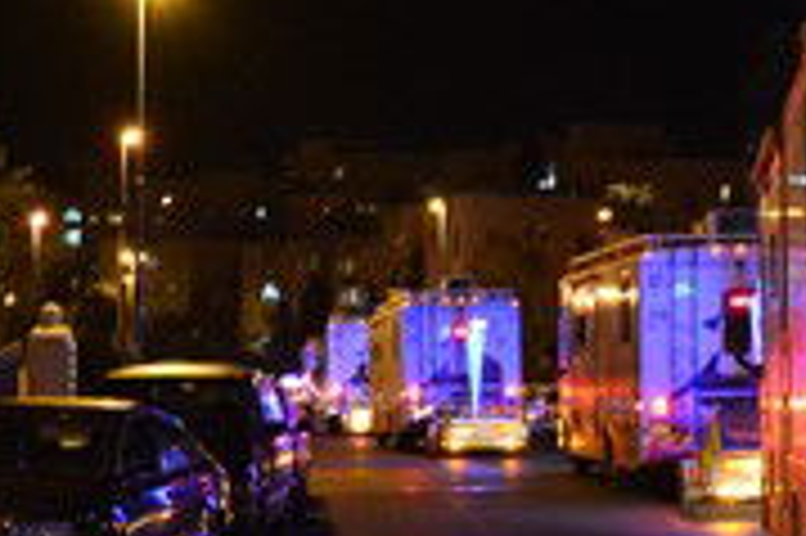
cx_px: 594
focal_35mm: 107
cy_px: 387
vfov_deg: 12.7
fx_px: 2393
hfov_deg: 19.0
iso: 3200
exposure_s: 1/100
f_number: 2.8
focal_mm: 24
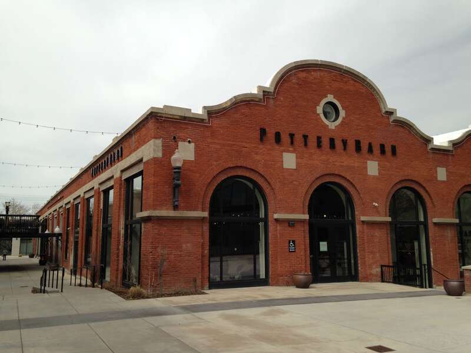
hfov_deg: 55.4
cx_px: 236
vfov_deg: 42.9
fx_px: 449
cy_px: 176
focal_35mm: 33
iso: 50
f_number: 2.4
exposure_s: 1/1550
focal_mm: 4.12
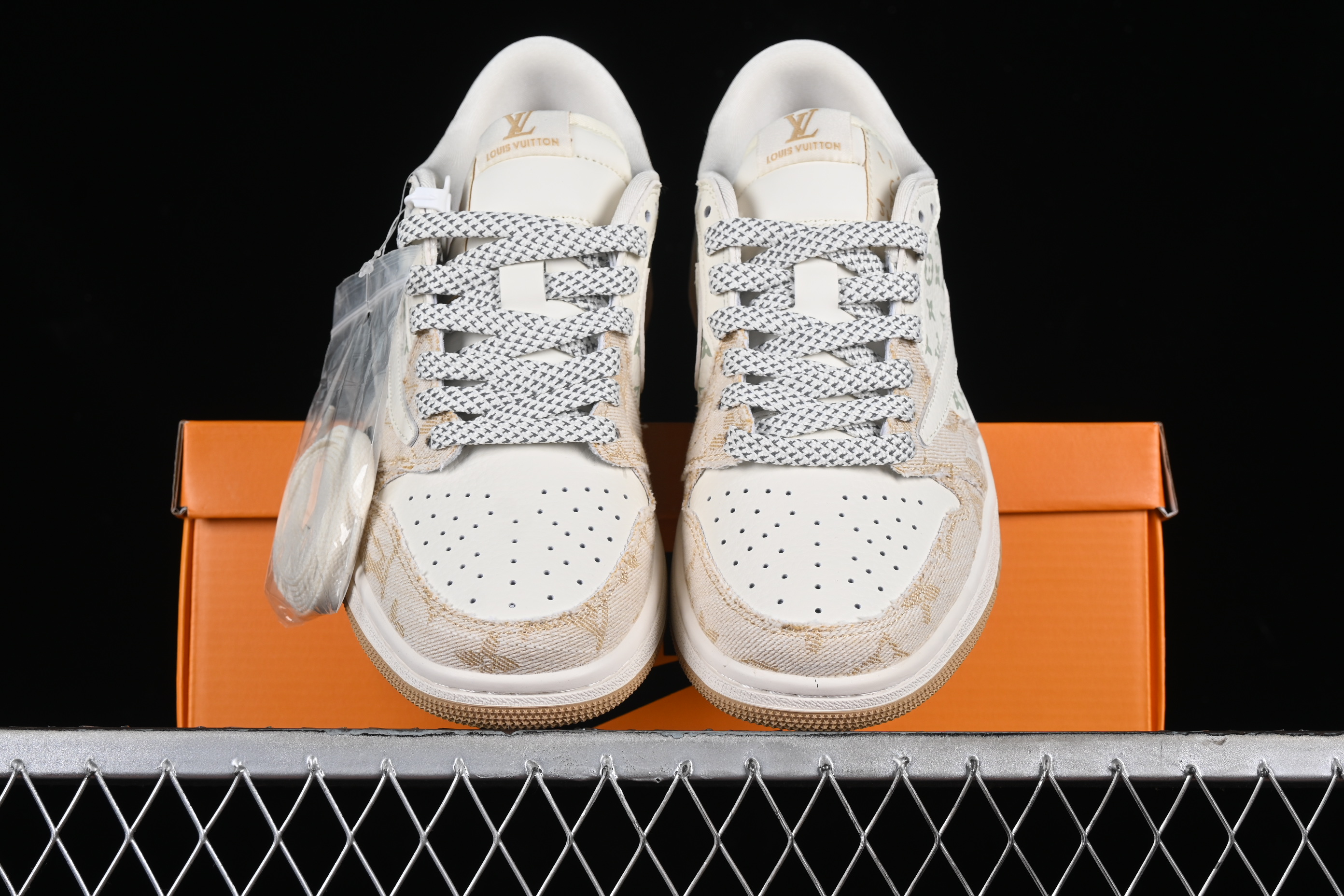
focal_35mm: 75
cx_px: 672
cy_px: 448
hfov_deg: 27.0
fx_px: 2800
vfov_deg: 18.2
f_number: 8
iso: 160
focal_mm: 50
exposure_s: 1/80
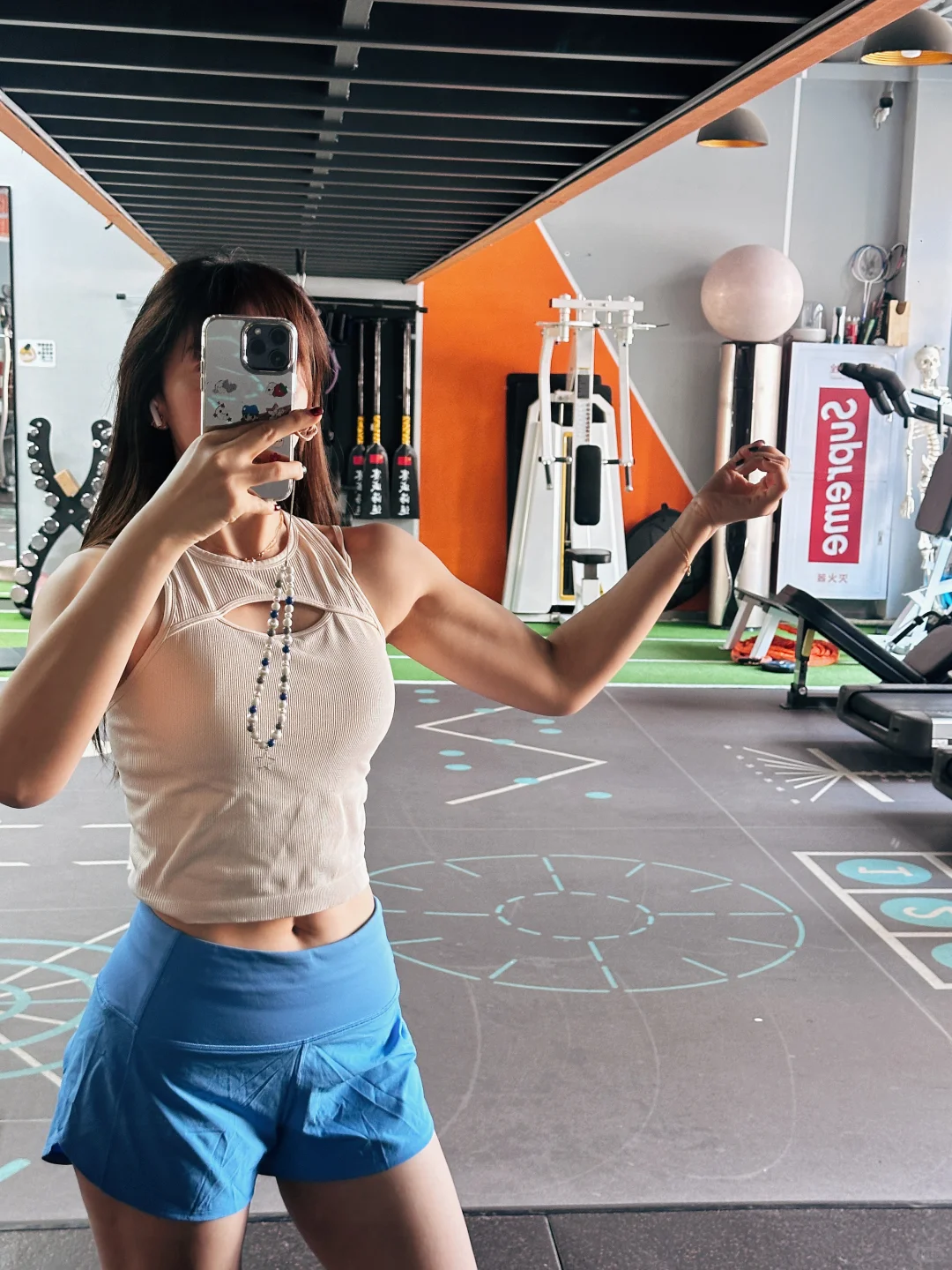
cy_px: 635
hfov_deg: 30.3
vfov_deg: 39.7
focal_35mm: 48
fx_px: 1760
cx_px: 476
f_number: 1.78
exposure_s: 1/33
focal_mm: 6.86
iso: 250
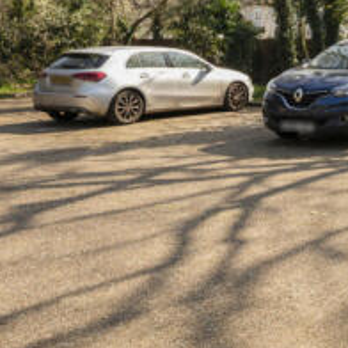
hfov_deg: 25.8
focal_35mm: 55
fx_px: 630
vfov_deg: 29.7
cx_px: 467
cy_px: 44
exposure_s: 1/250
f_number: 8
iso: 200
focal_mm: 19.5
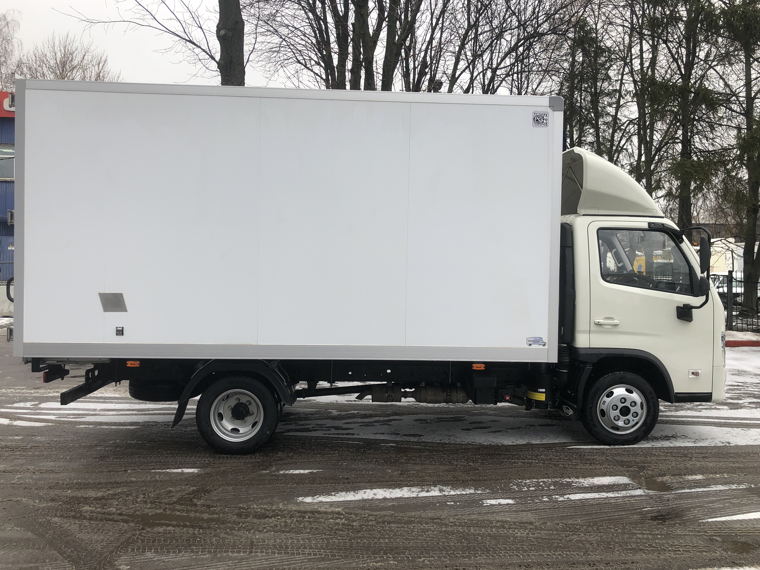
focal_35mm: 29
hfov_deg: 61.7
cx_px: 383
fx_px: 637
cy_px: 288
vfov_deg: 48.2
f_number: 1.8
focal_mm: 4
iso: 20
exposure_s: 1/343
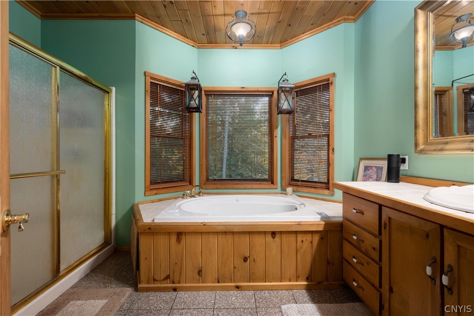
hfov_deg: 98.5
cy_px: 158
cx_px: 237
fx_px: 204
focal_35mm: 16
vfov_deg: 75.5
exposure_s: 1/3
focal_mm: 15.5
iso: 320
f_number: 7.1
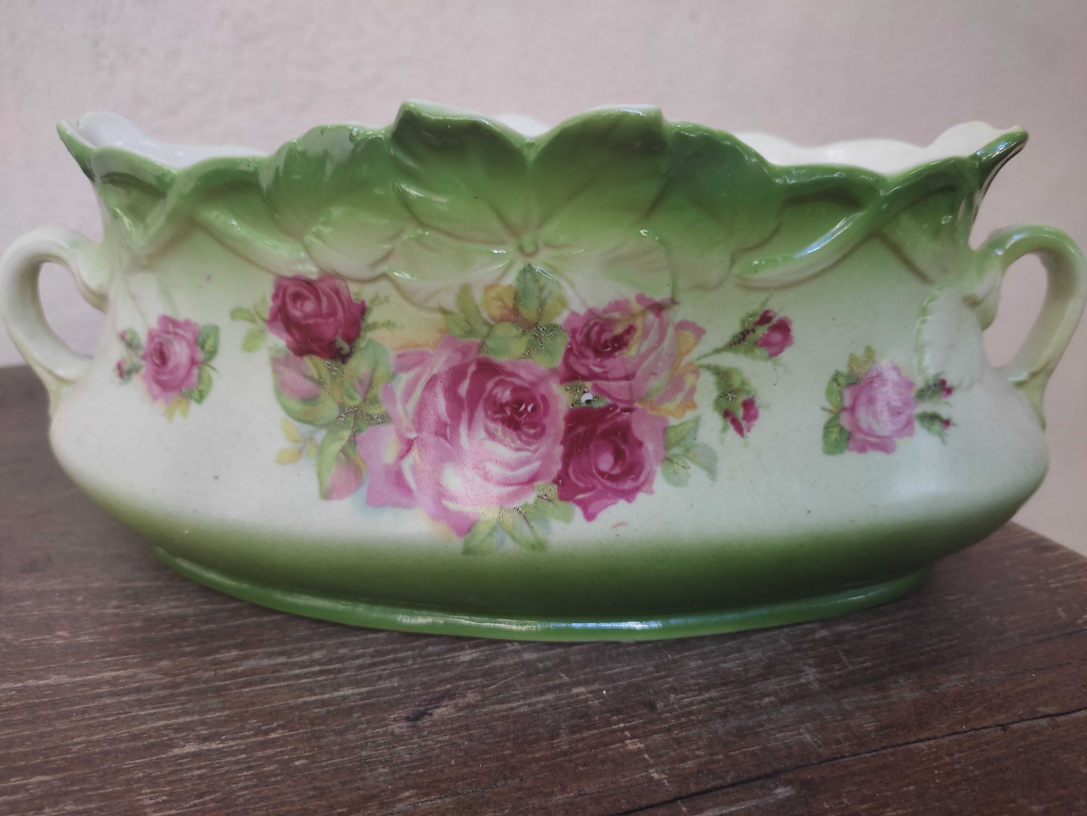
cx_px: 544
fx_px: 816
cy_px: 408
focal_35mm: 26
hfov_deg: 67.3
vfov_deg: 53.1
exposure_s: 1/33
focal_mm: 4.74
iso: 329
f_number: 1.79
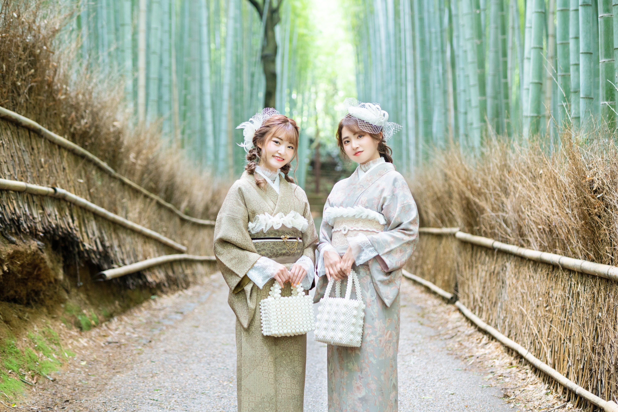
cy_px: 206
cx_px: 309
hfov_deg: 39.6
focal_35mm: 50
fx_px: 858
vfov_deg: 27.0
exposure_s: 1/160
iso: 1000
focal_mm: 50
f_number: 2
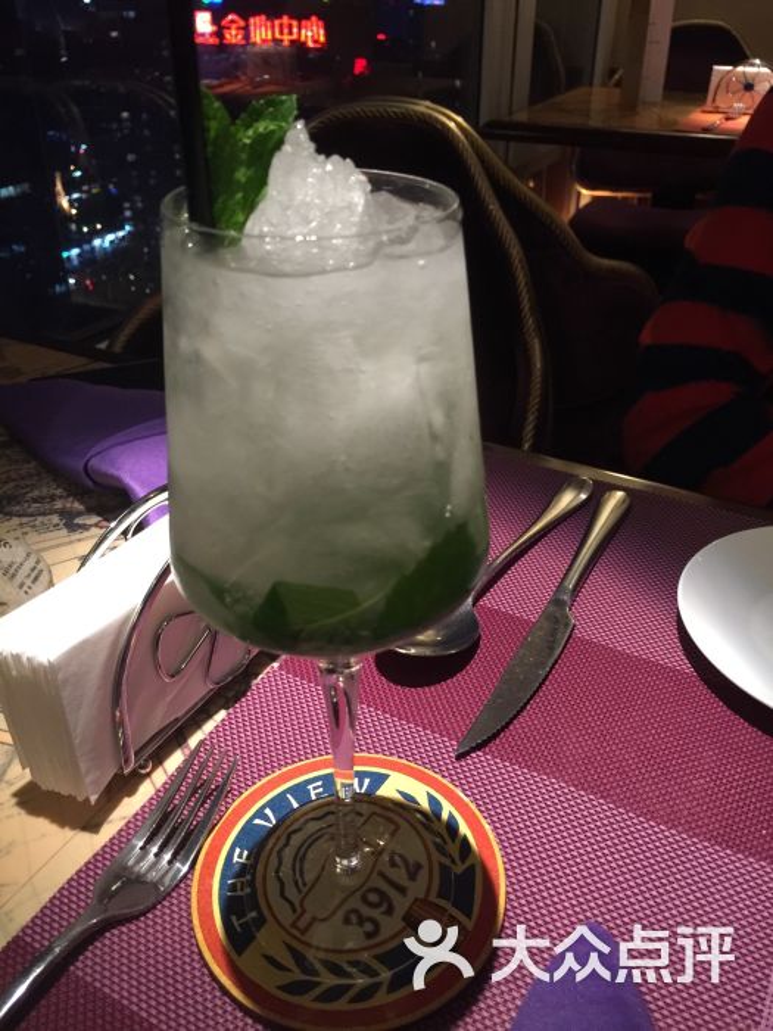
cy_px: 516
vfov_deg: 61.7
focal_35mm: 29
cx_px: 386
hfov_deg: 48.2
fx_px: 863
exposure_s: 1/8
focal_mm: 4.15
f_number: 2.2
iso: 125
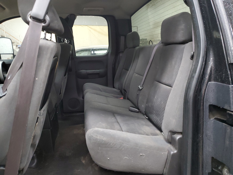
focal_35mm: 26
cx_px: 116
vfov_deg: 53.1
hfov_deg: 67.3
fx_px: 175
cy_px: 88
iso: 328
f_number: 1.5
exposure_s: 1/15
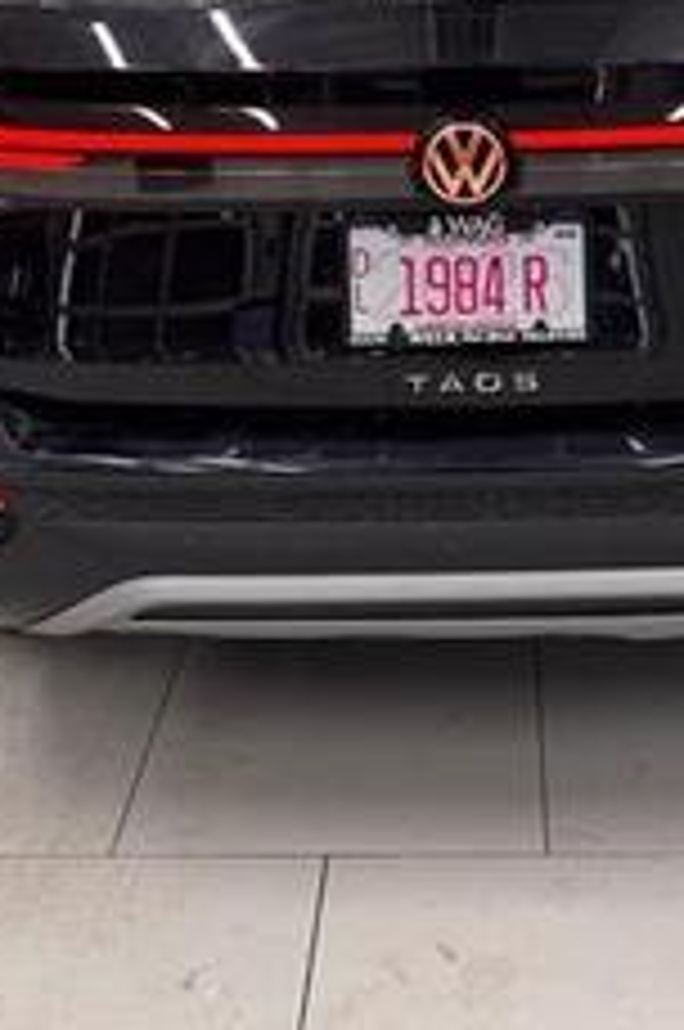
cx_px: 454
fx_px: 1572
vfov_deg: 35.0
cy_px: 189
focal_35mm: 55
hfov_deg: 24.4
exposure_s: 1/99
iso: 100
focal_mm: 6.76
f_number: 1.78
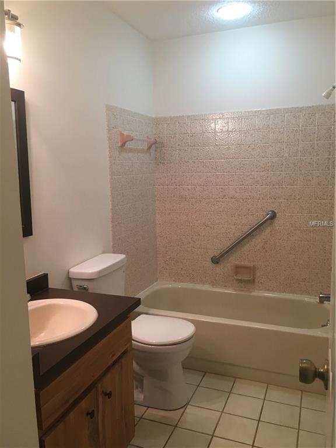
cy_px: 224
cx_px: 168
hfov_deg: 48.2
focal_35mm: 29
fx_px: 375
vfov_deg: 61.7
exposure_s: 1/30
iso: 64
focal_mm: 4.15
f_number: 2.2
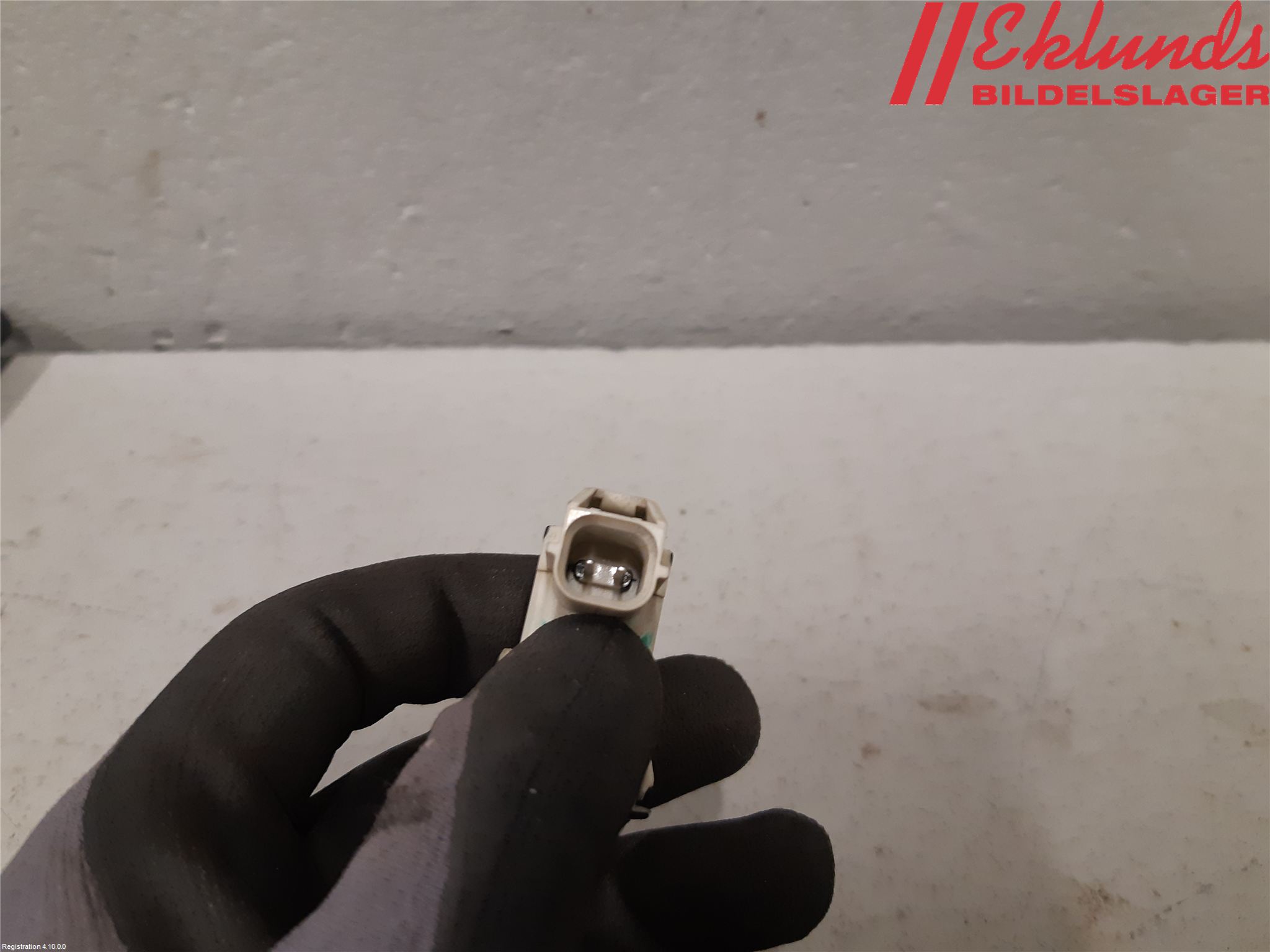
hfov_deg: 67.3
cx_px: 635
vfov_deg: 53.1
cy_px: 476
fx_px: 954
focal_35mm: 26
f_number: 1.7
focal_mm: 3.93
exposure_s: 1/50
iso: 160
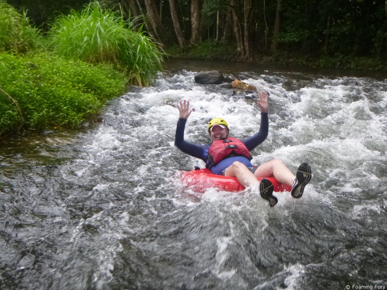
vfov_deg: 37.7
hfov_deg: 49.0
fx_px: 425
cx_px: 194
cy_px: 145
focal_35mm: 38
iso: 400
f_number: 4.5
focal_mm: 6.8
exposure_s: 1/125
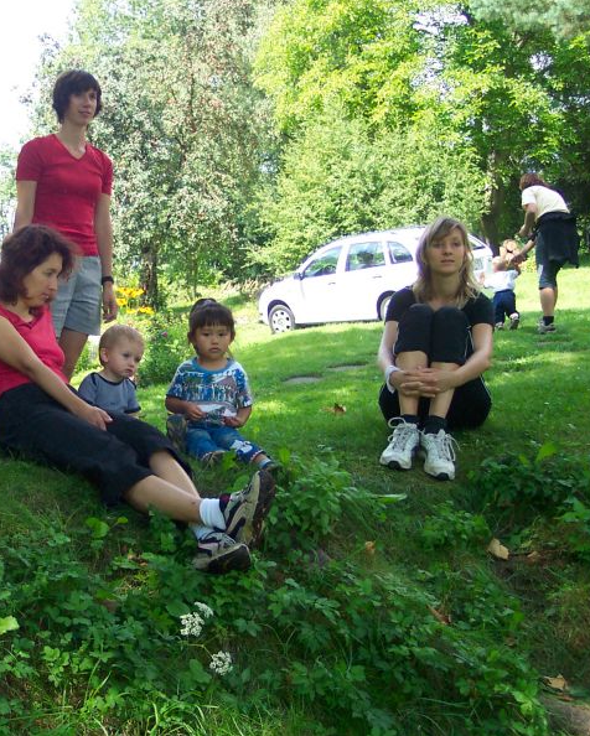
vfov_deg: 34.7
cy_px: 367
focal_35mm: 54
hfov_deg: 27.7
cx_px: 150
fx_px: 1177
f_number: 2.8
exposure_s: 1/250
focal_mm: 8
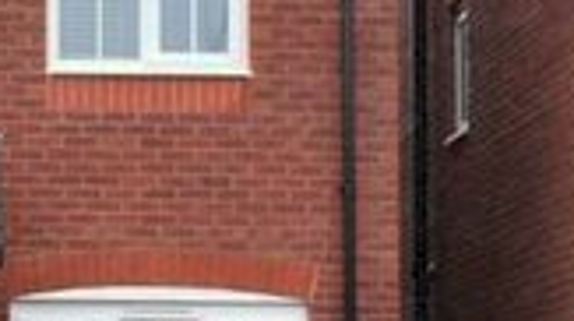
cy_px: 287
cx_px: 28
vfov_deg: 6.8
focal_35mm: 176
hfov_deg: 12.1
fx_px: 2674
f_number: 8
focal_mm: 26
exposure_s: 1/250
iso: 400
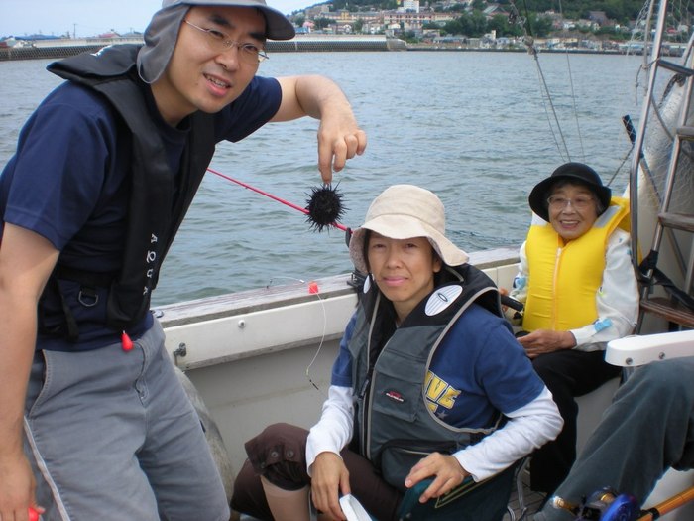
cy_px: 260
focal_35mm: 38
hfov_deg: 49.0
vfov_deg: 37.7
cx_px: 347
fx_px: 762
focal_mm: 6.3
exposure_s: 1/273
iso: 64
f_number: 4.6
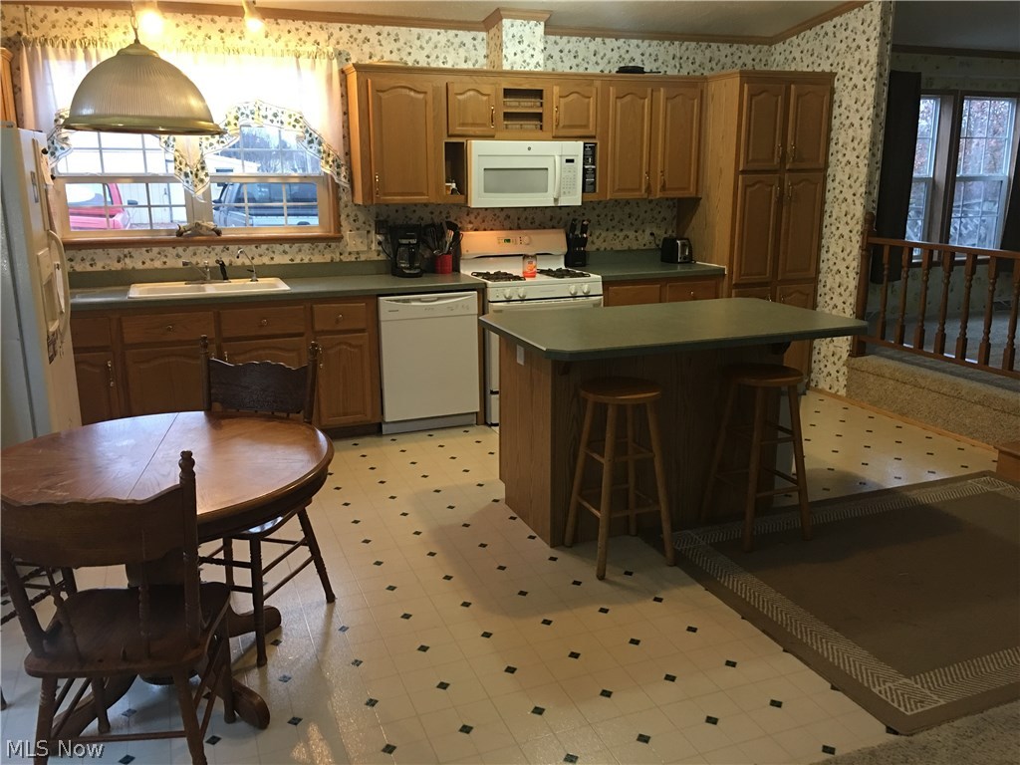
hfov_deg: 61.7
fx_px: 855
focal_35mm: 29
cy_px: 382
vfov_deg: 48.2
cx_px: 510
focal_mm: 4.15
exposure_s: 1/8
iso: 80
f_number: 2.2
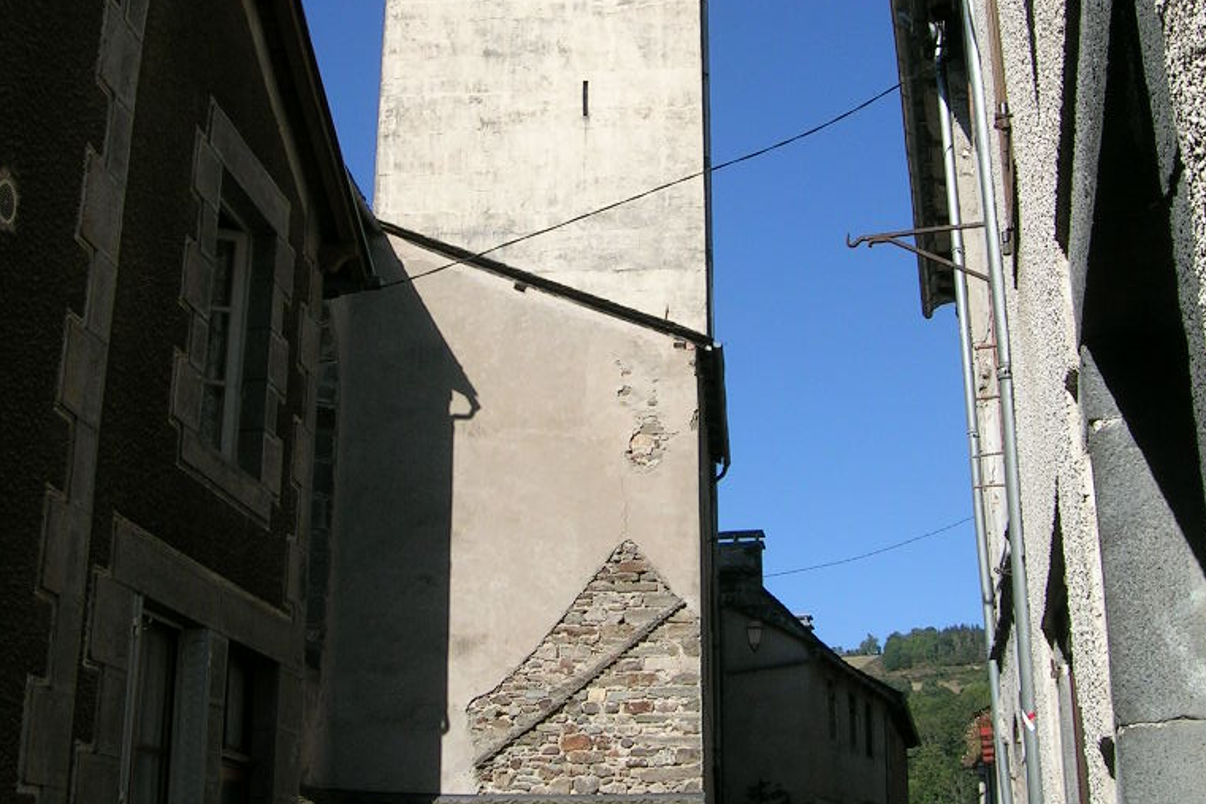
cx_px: 607
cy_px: 287
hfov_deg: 40.4
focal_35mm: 49
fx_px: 1641
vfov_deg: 27.4
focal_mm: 5.4
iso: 50
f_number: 4.8
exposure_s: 1/538
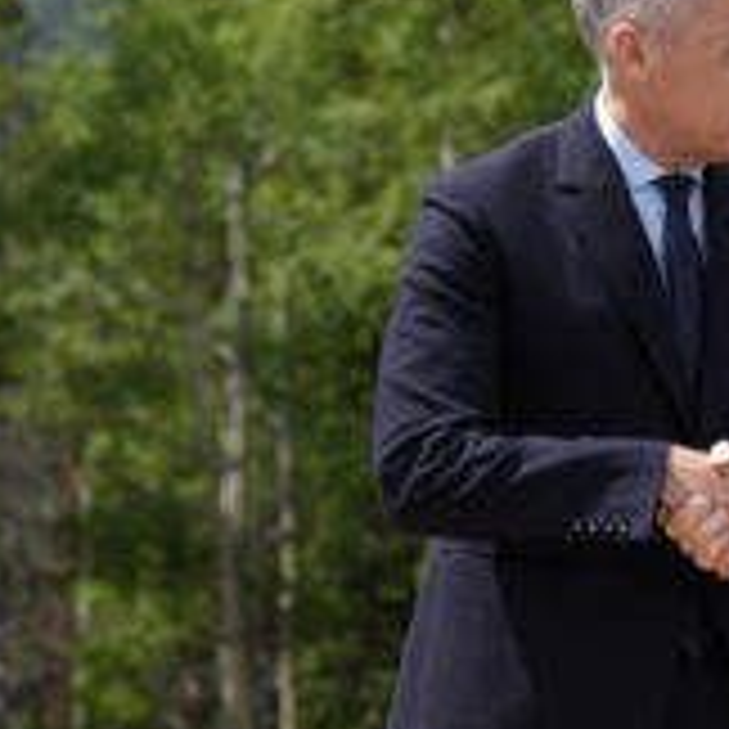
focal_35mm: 284
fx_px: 6767
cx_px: 896
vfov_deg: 6.2
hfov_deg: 6.1
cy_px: 423
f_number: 7.1
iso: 200
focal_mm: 129
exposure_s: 1/500
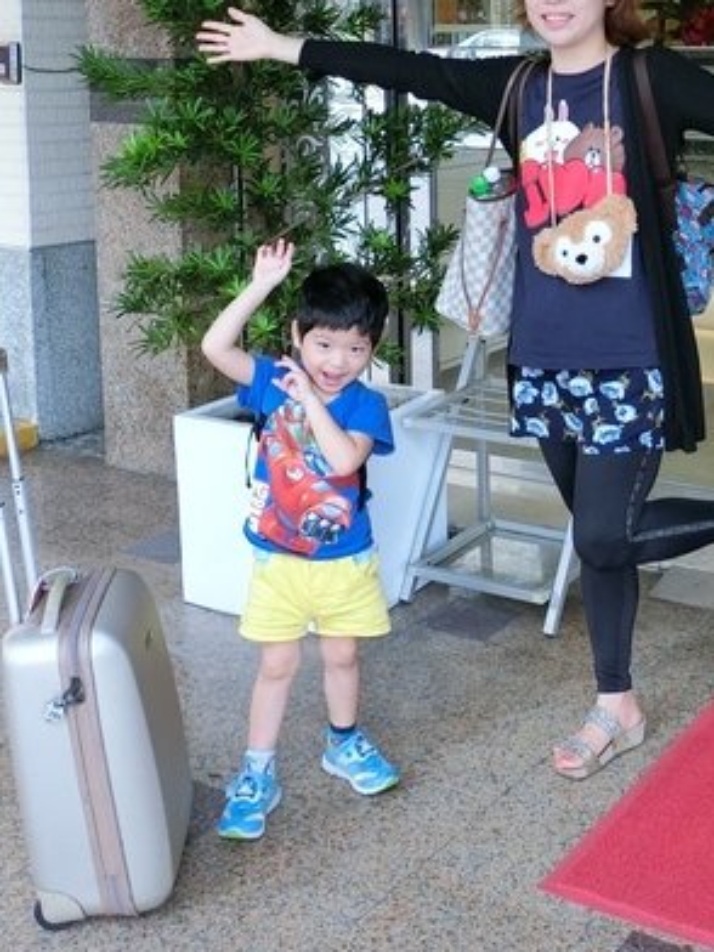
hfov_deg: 28.2
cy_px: 214
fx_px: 1403
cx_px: 534
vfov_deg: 36.4
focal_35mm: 51
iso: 200
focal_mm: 5.4
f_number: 2.8
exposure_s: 1/125
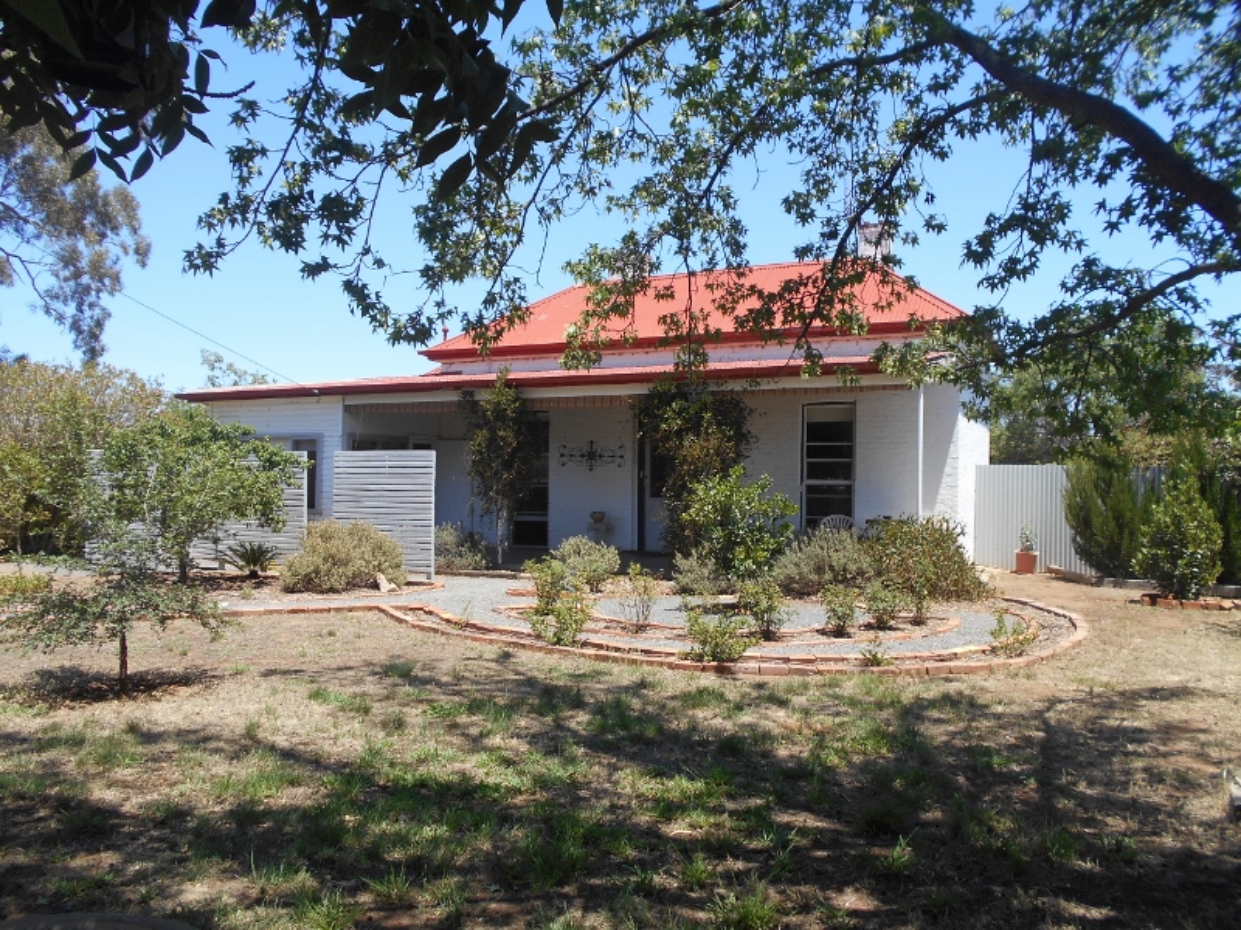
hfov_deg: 67.3
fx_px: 932
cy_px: 465
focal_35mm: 26
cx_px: 620
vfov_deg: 53.1
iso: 80
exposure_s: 1/500
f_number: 3.2
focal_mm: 4.6
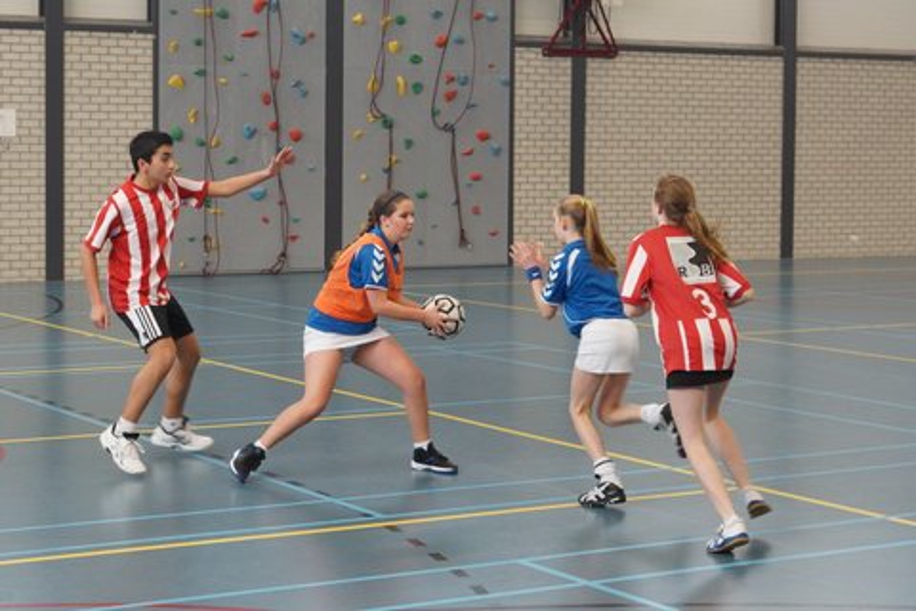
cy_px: 306
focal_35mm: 45
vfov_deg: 29.9
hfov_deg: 43.6
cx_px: 458
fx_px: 1145
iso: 800
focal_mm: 30
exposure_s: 1/200
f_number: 3.5
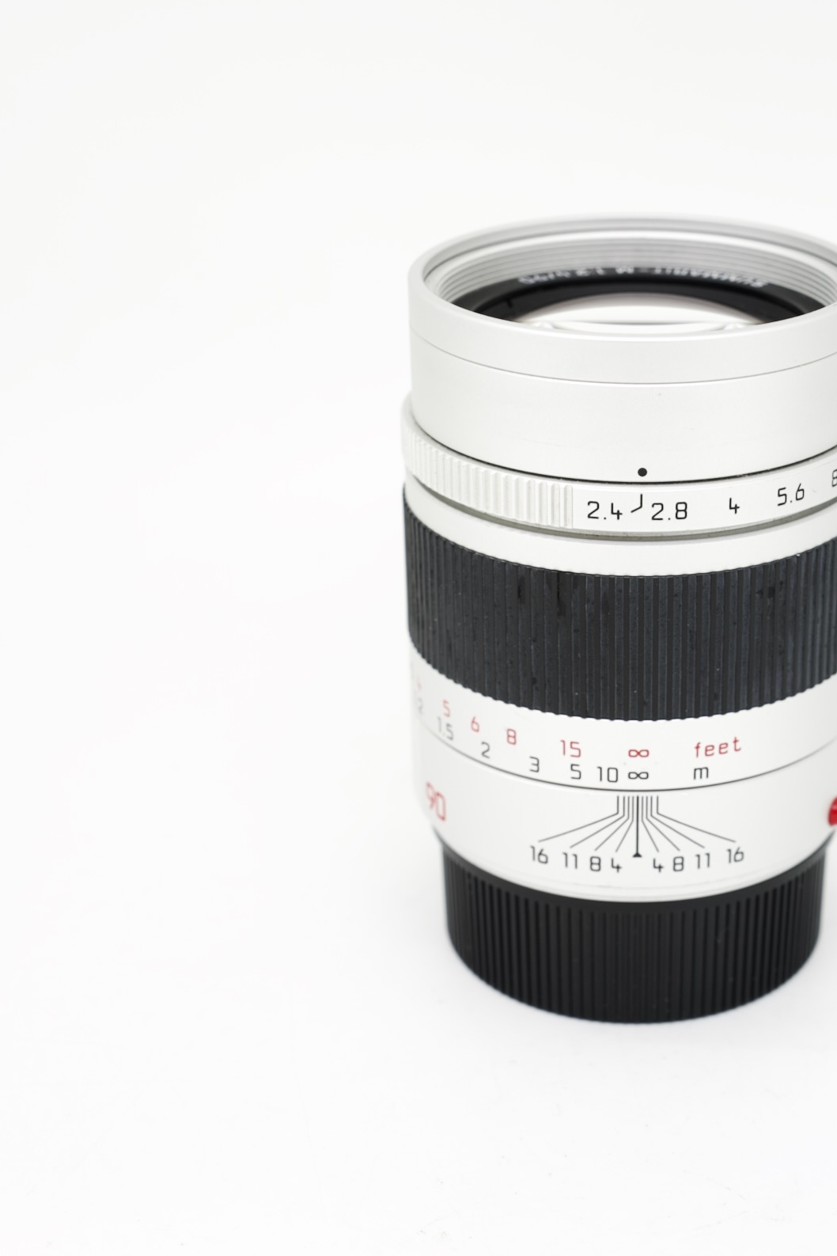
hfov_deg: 20.8
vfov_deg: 31.0
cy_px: 627
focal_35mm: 65
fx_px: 2267
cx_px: 602
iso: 800
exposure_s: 1/80
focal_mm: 43
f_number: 9
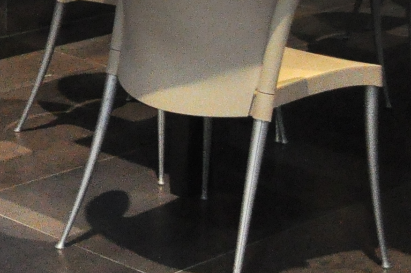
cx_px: -325
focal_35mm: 132
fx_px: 1506
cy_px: -291
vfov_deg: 9.6
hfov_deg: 13.9
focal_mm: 18
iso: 2000
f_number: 3.5
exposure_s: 1/160
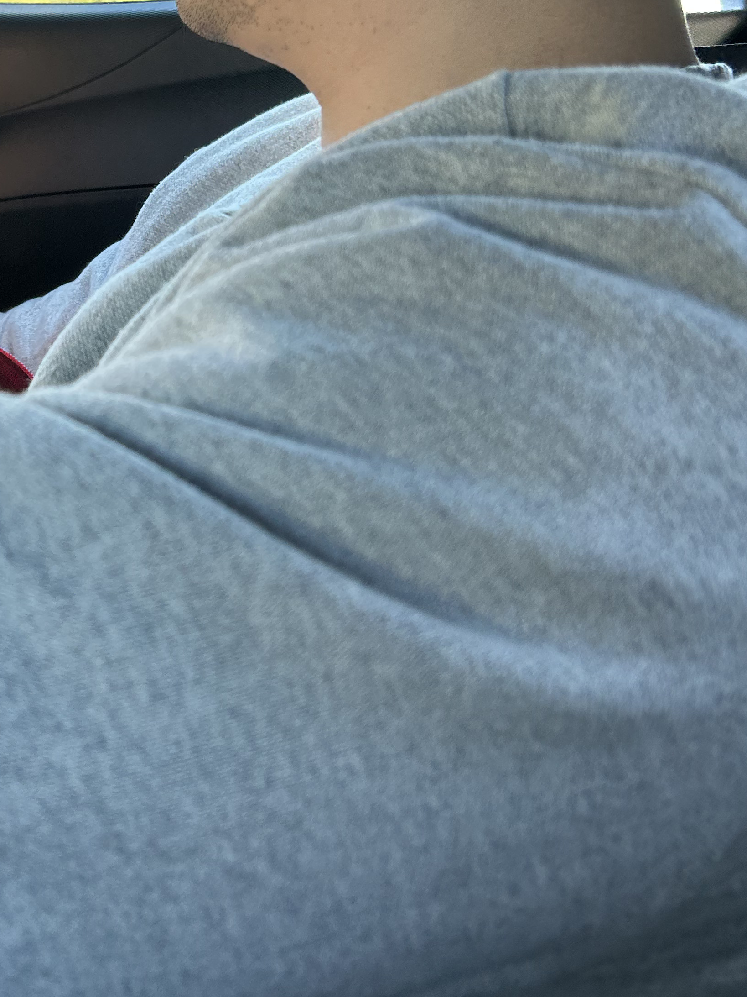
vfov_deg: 37.7
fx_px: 1381
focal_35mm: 48
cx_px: 85
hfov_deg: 29.1
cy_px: 153
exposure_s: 1/290
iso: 40
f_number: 1.5
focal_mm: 5.7
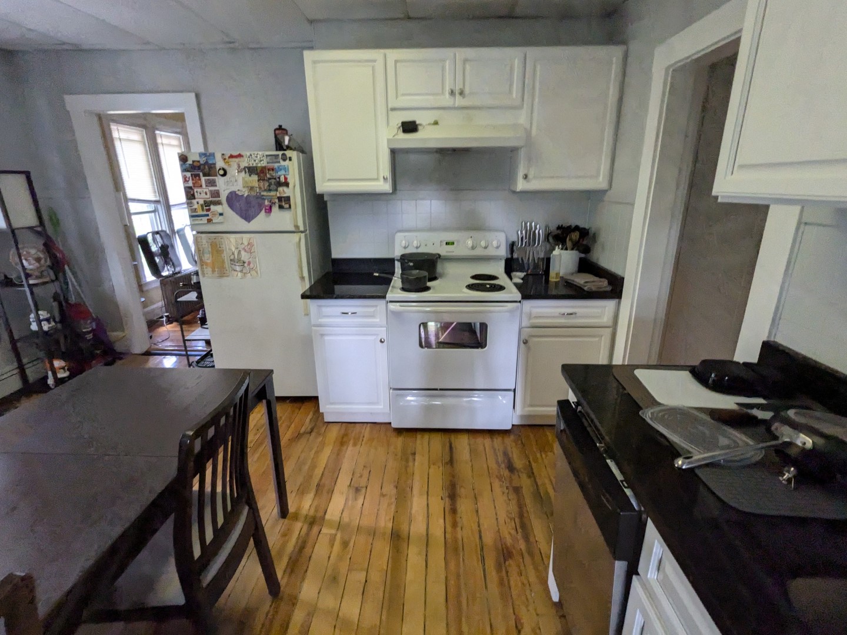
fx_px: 391
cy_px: 318
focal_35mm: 16
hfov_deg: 94.5
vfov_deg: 78.1
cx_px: 424
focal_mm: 2.22
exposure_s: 1/60
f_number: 2.2
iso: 626
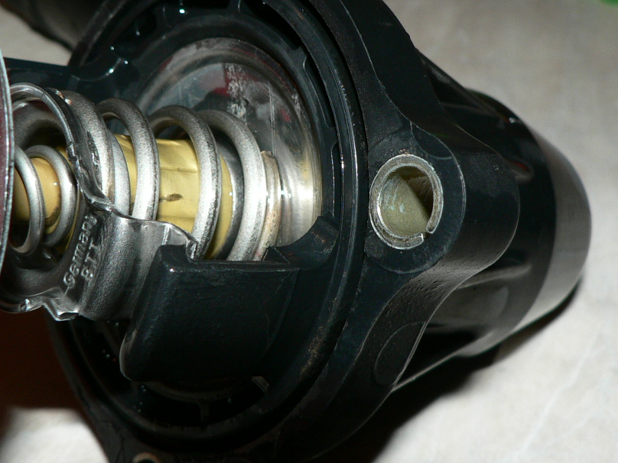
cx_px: 249
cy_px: 174
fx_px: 1018
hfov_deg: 33.7
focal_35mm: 57
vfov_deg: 25.6
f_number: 4
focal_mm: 6
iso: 100
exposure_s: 1/60
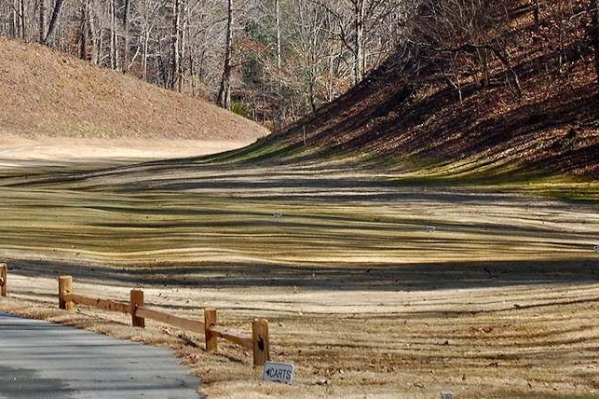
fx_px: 3875
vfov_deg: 5.9
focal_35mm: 233
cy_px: 43
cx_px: 220
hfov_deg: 8.8
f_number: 9
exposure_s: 1/160
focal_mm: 78
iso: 400
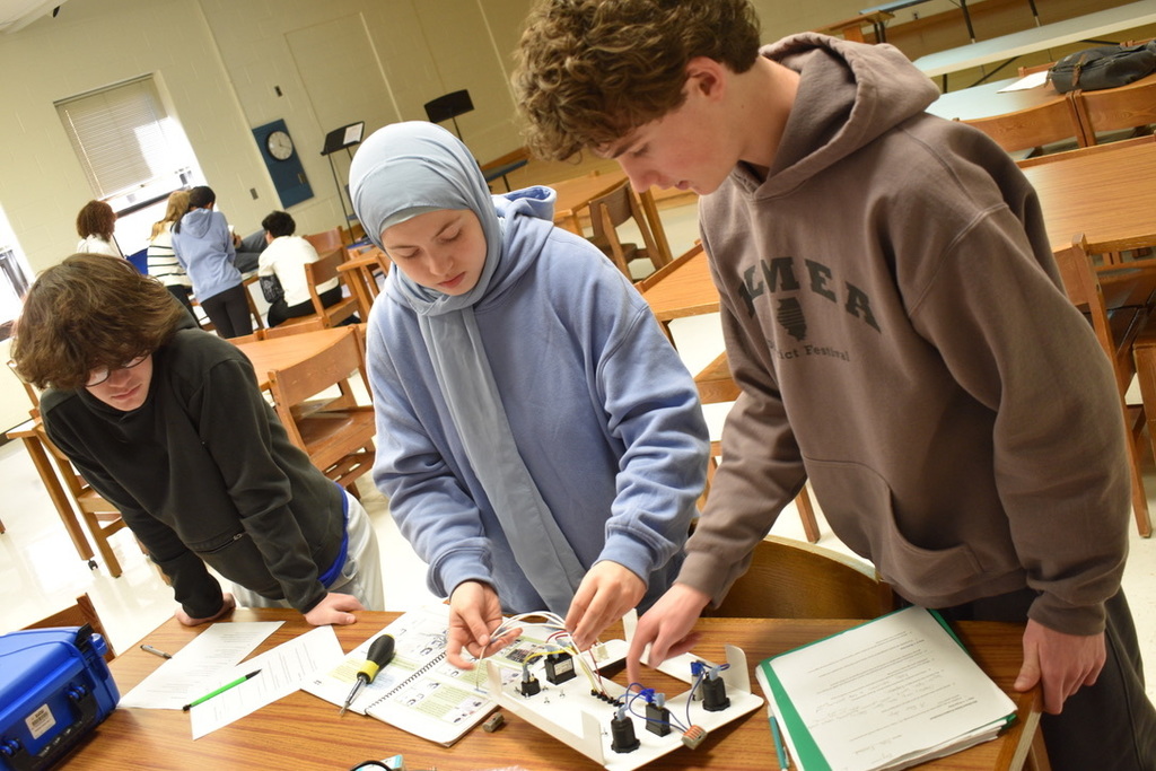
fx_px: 1156
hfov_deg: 53.1
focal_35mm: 36
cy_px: 386
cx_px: 578
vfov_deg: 36.9
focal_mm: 24
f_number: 4
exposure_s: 1/30
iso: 800
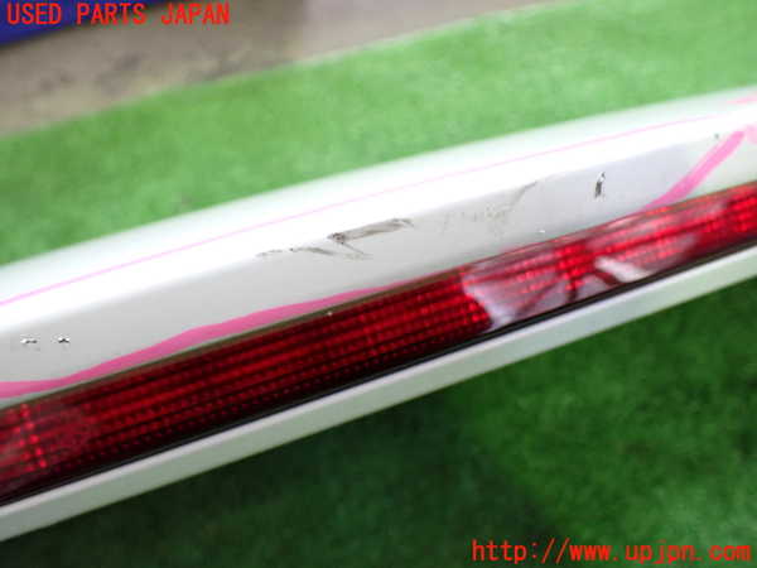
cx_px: 378
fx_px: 656
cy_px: 284
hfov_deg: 60.0
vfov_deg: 46.8
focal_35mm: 30
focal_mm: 5.4
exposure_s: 1/50
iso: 800
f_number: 2.3
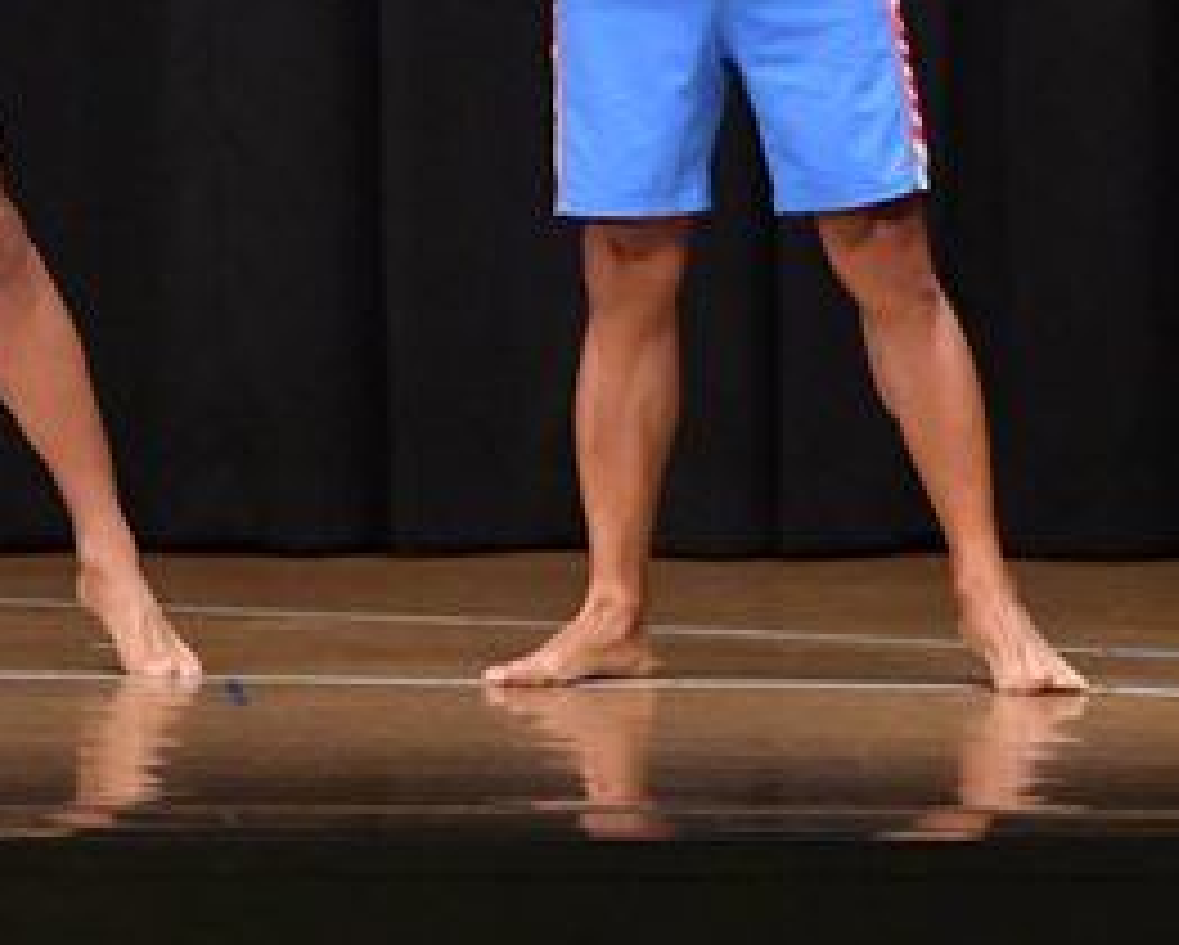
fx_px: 16831
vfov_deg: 3.2
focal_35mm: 482
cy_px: -4
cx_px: -173
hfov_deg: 4.0
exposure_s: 1/400
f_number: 5.6
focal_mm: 116
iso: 6400
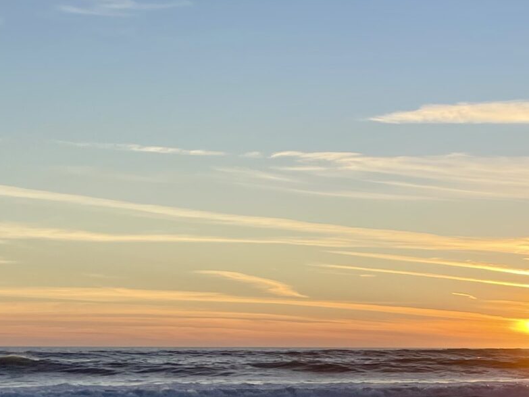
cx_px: 665
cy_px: 442
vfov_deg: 16.8
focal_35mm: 85
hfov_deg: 21.1
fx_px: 1299
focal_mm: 4.2
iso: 32
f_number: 1.6
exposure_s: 1/1531
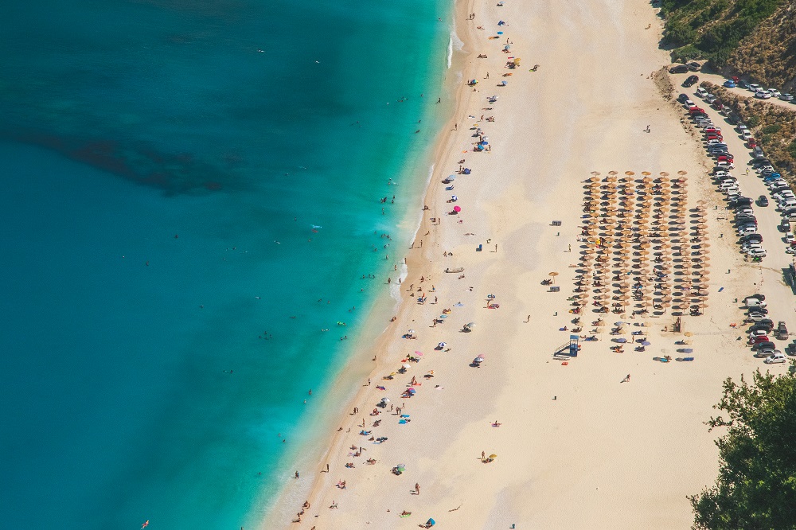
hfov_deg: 13.0
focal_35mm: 158
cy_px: 265
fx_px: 3481
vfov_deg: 8.7
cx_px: 398
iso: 500
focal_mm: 105
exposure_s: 1/3200
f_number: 14
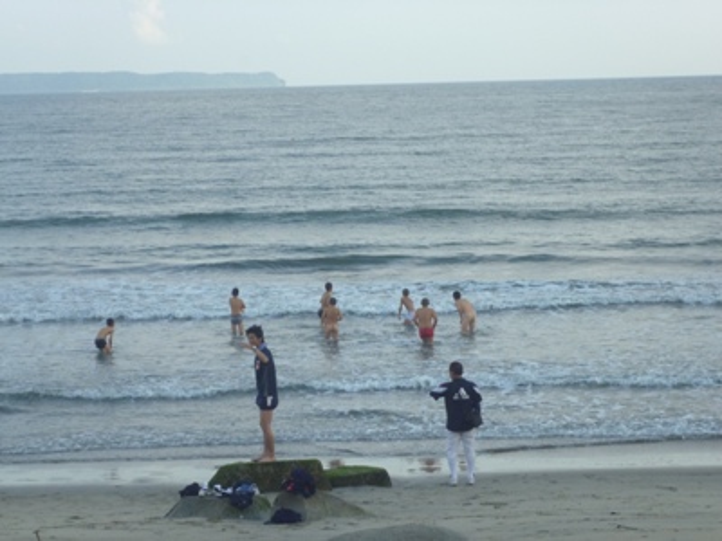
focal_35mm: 112
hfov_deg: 17.6
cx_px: 361
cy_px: 270
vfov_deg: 13.2
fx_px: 2336
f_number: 6.5
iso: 250
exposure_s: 1/125
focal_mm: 20
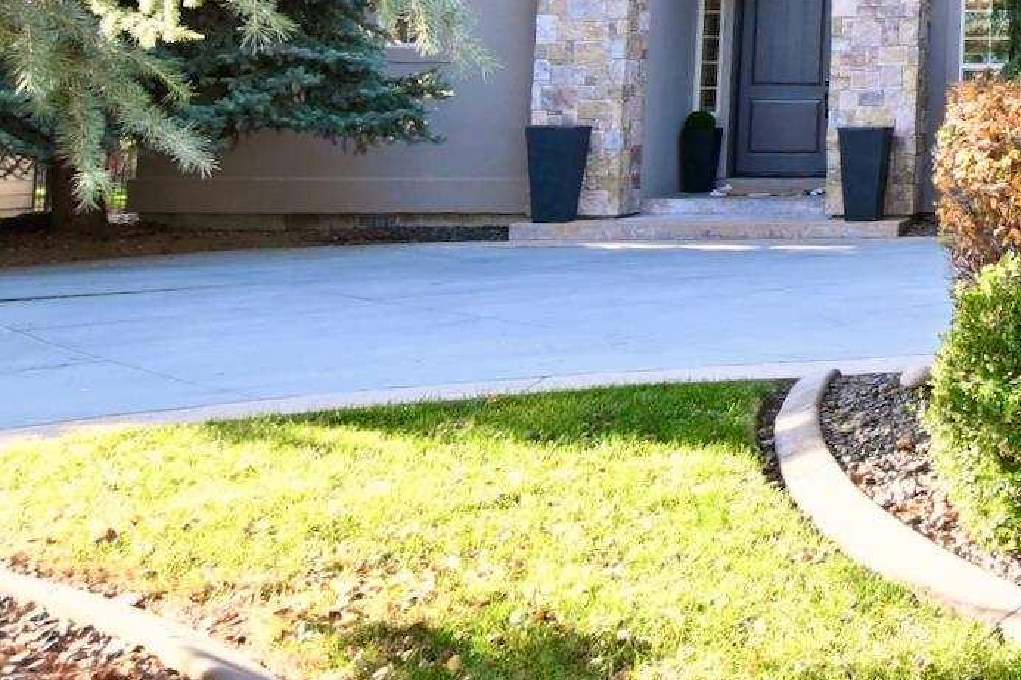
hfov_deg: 28.5
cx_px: 1440
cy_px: -46
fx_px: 1474
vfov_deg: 24.4
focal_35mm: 52
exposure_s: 1/30
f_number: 7.1
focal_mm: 10
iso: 160
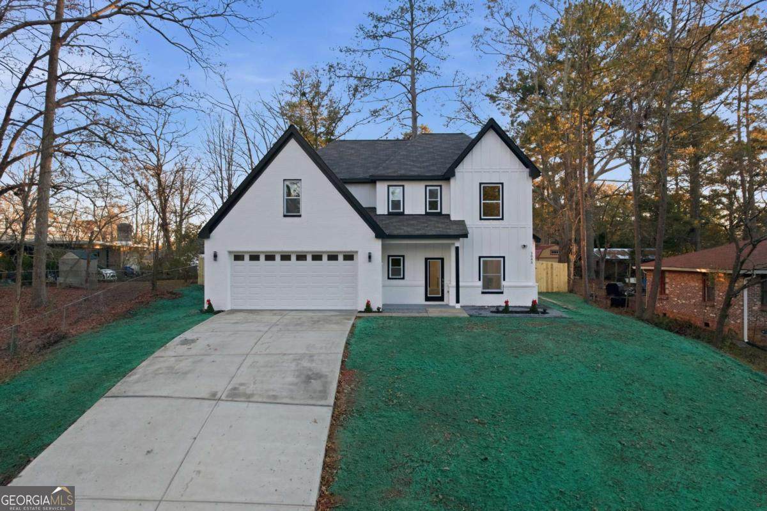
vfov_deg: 57.2
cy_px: 256
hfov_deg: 78.6
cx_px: 384
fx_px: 469
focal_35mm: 22
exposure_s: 1/400
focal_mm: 8.4
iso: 200
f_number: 2.8
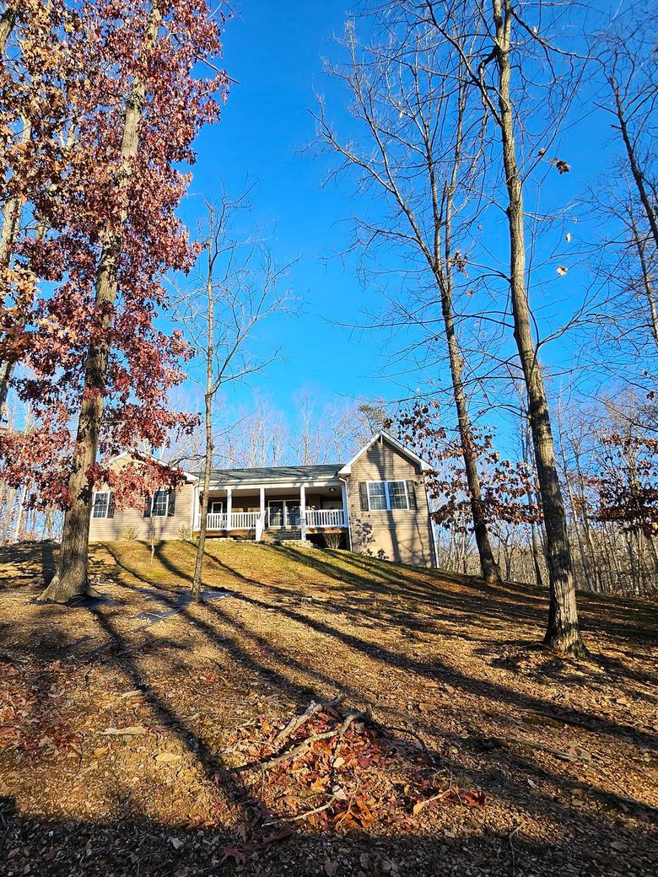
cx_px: 238
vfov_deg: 87.8
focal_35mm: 18
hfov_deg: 70.2
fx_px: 456
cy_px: 444
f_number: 2.2
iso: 32
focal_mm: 1.74
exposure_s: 1/336
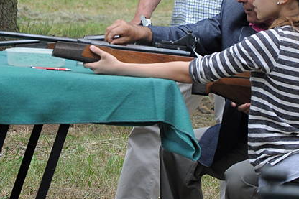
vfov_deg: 4.6
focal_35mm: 300
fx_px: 2491
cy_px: 36
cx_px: 164
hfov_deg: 6.9
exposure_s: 1/400
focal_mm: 98
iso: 500
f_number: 5.6
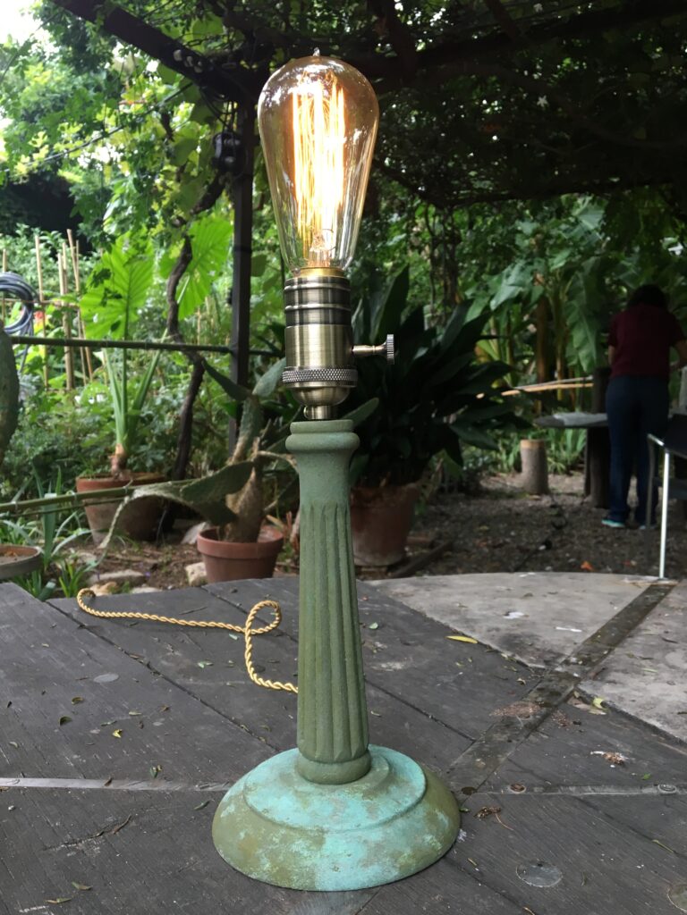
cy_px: 458
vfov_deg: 61.7
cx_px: 344
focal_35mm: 29
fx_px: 767
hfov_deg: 48.2
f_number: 2.2
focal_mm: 4.15
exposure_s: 1/33
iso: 40
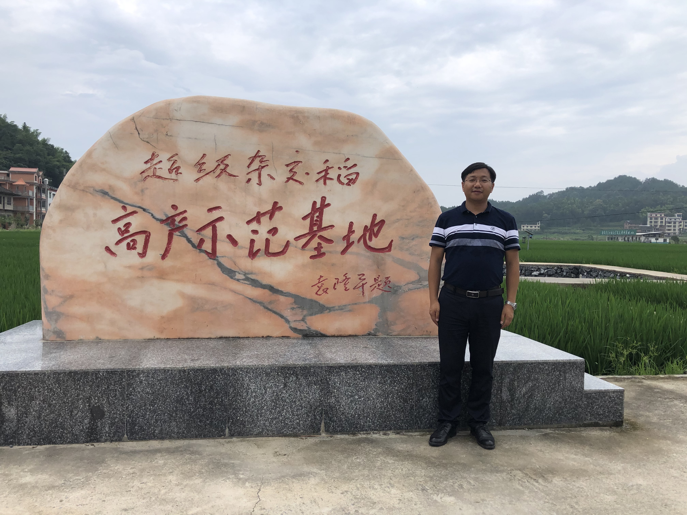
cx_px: 344
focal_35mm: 28
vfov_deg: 49.7
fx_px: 556
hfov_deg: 63.4
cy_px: 258
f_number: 1.8
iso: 20
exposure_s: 1/2525
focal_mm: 3.99
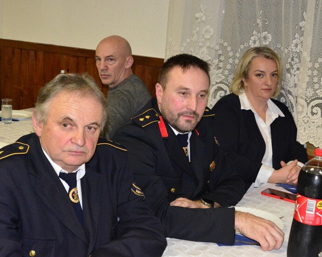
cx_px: 166
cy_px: 127
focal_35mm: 55
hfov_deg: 34.2
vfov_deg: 27.6
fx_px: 524
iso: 6400
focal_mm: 48
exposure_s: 1/60
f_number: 8
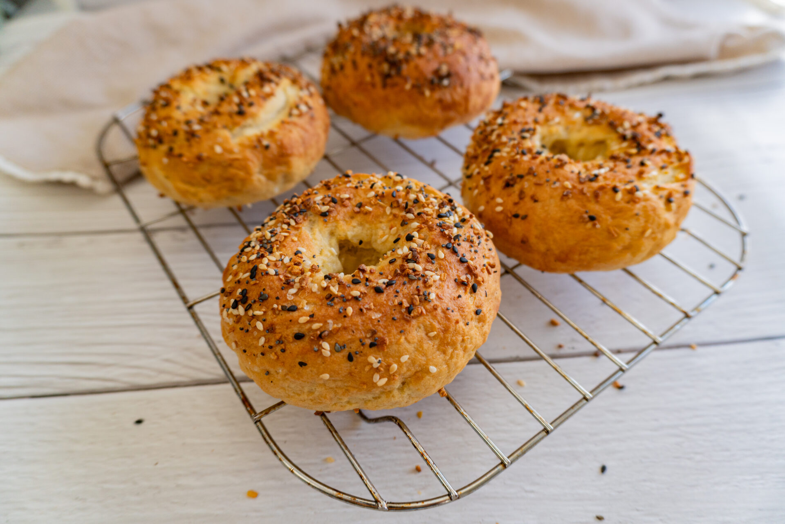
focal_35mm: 24
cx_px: 392
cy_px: 262
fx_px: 523
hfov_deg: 73.7
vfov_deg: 53.1
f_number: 4
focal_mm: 16
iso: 200
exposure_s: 1/160
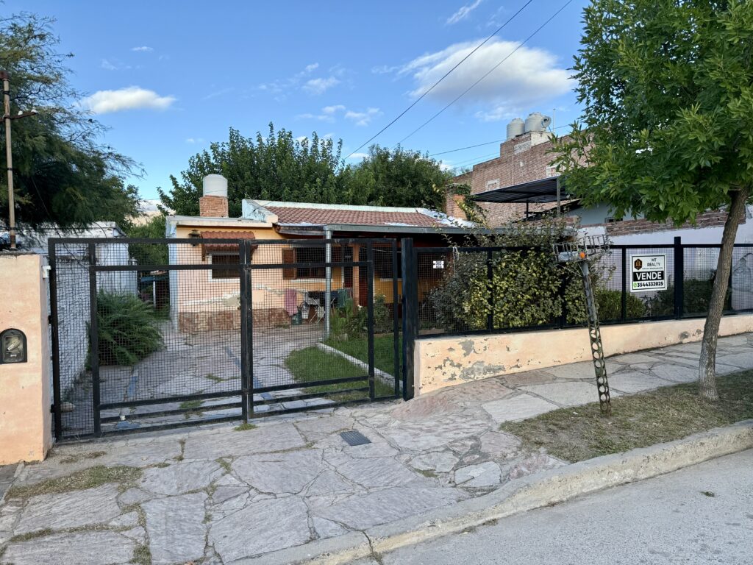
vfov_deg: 56.8
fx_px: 522
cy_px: 282
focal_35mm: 24
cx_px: 376
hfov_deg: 71.6
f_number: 1.78
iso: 100
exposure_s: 1/1585
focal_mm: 6.76
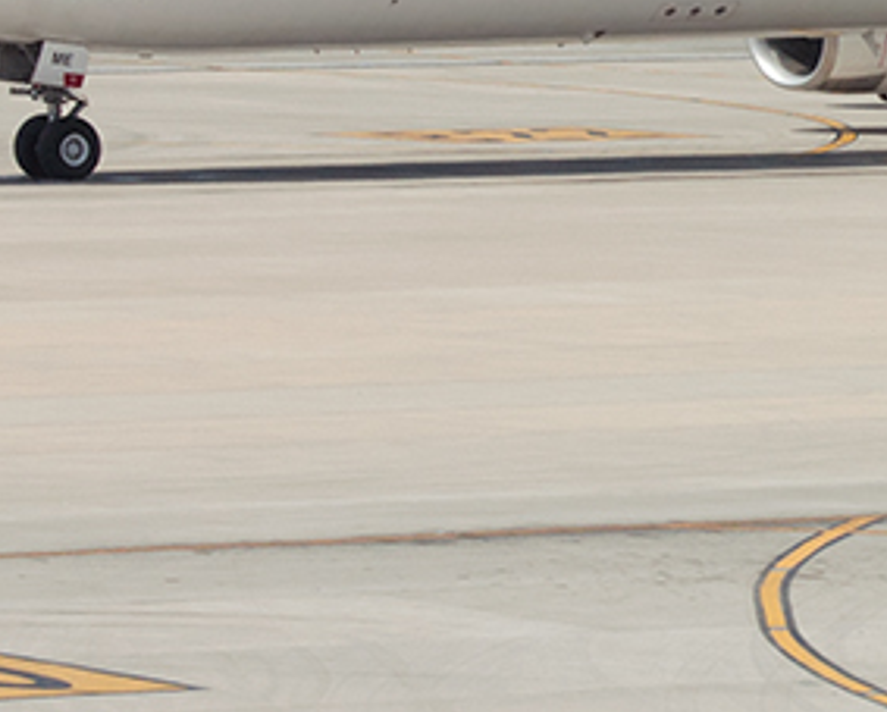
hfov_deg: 3.6
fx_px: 14086
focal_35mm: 536
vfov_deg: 2.9
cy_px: -196
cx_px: 1570
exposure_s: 1/500
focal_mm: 90
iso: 320
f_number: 8
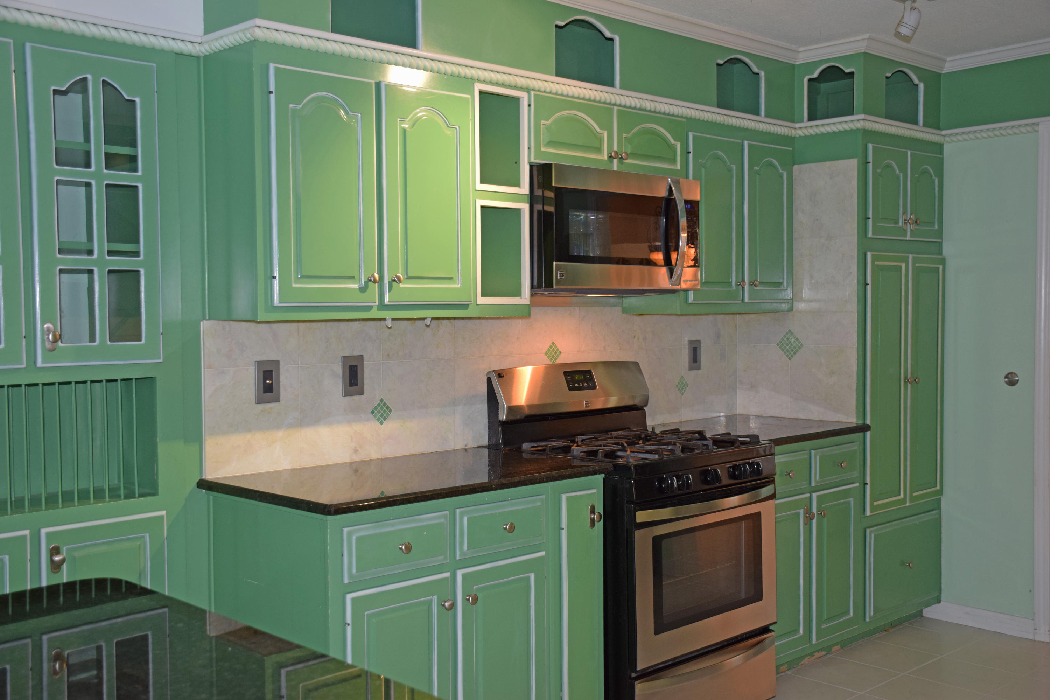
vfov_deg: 34.2
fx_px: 1137
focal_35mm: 39
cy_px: 350
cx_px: 525
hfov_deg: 49.6
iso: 800
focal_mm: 26
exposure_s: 1/80
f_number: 4
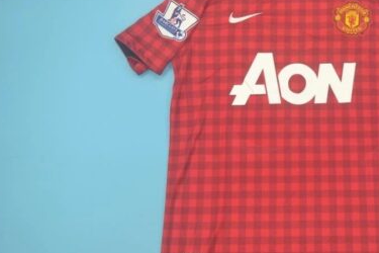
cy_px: 122
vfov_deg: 28.1
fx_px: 505
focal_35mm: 48
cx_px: 289
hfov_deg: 39.9
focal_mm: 20
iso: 200
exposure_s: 1/100
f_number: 3.8
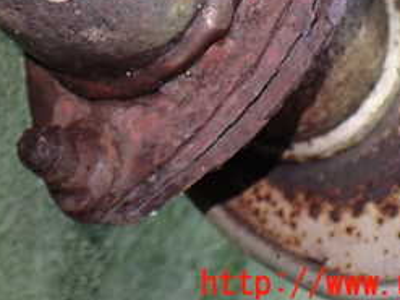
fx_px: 843
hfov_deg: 26.2
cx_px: 81
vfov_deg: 19.0
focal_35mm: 73
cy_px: -60
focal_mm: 5.4
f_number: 2.3
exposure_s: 1/50
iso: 800
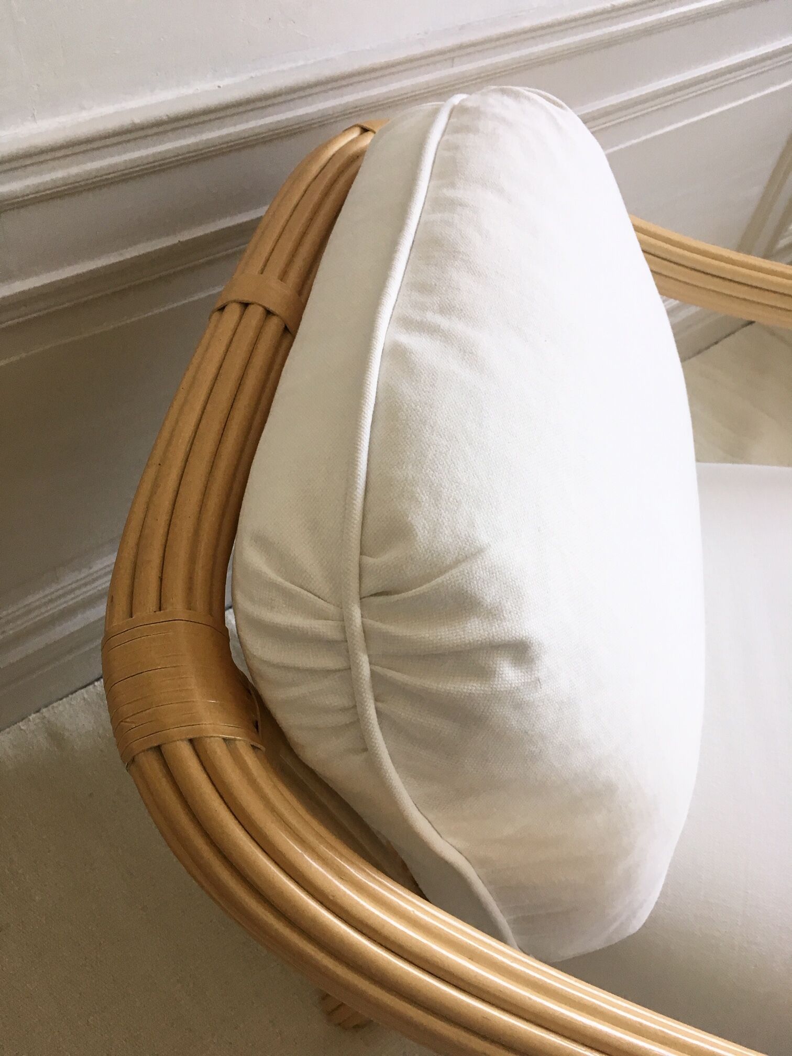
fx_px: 885
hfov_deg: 48.2
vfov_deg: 61.7
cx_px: 396
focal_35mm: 29
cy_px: 528
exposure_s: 1/33
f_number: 2.2
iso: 100
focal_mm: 4.15
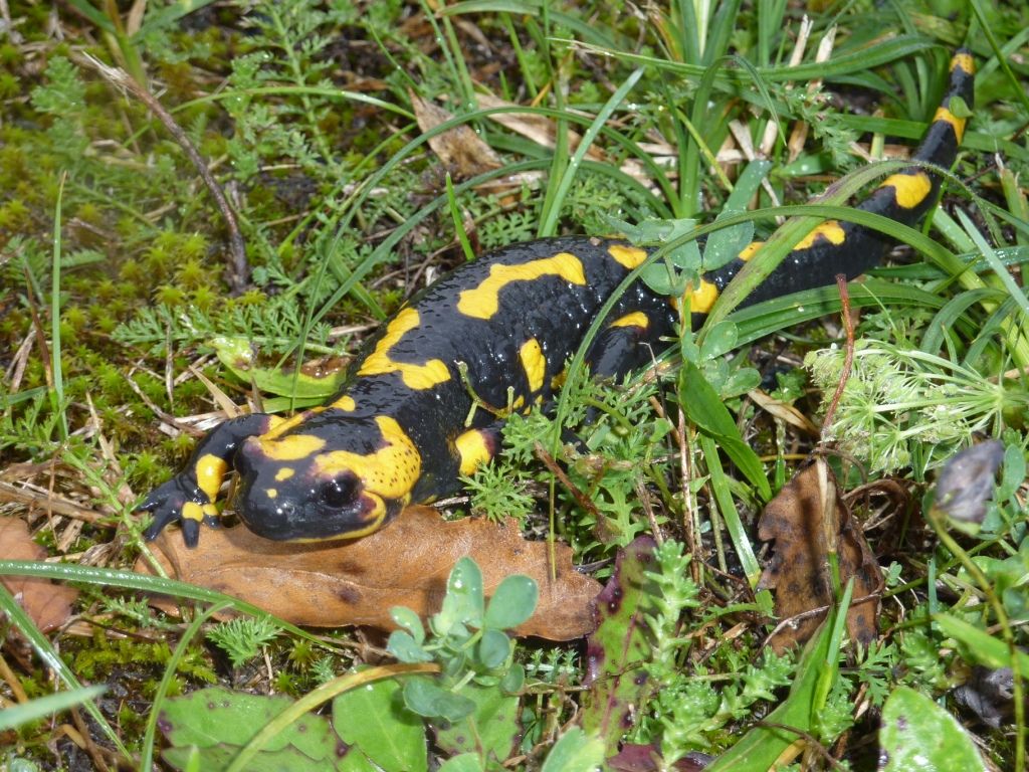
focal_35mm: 96
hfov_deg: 20.4
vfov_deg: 15.4
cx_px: 514
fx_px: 2854
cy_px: 386
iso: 100
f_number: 4.3
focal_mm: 15.8
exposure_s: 1/40
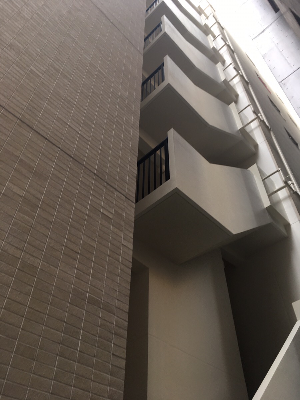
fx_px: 335
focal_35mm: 29
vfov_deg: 61.7
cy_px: 200
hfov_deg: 48.2
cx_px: 150
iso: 25
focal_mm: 4.15
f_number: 2.2
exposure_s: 1/40
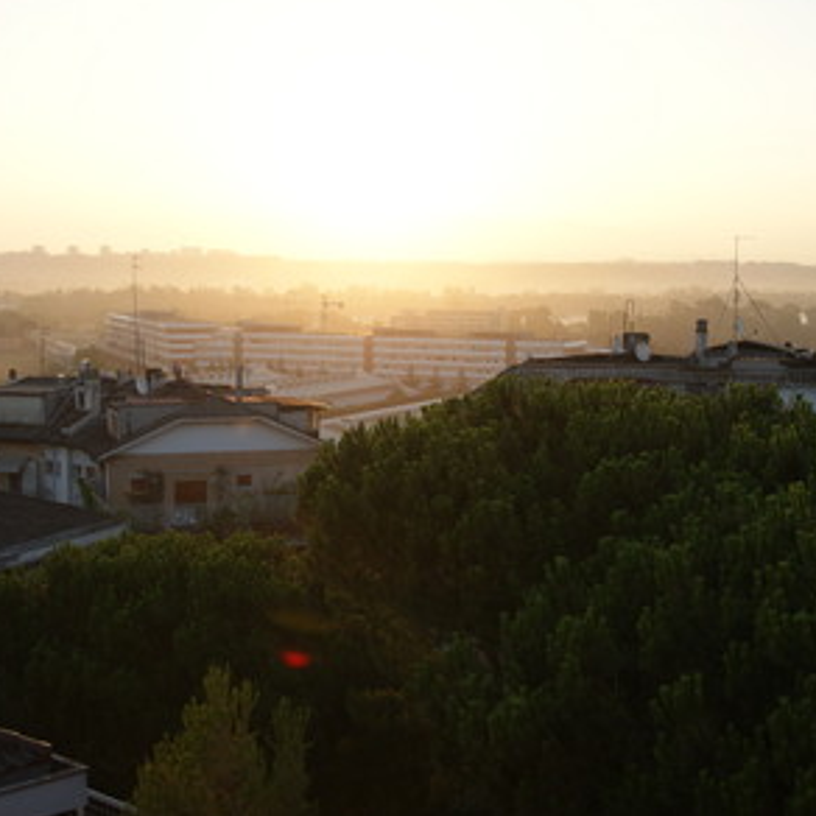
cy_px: 401
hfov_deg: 31.0
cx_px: 344
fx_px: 1467
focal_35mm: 55
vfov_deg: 31.1
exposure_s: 1/160
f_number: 6.3
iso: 100
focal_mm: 28
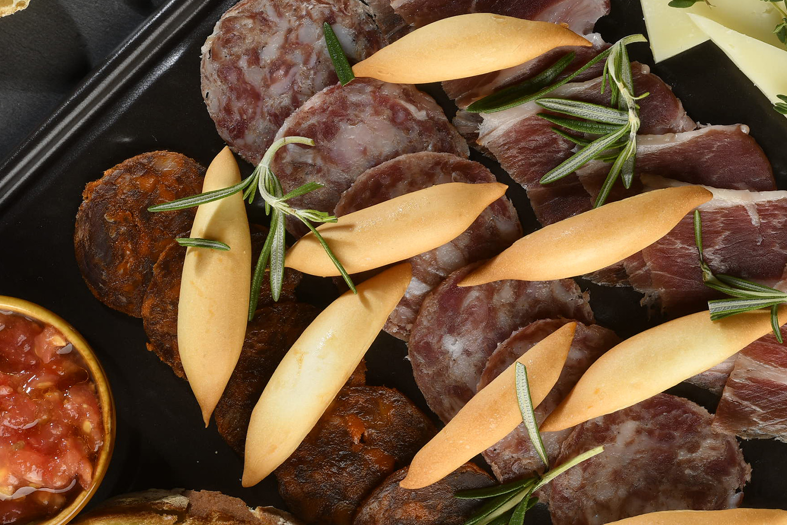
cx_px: 511
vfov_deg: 9.7
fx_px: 3104
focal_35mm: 142
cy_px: 337
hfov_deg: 14.4
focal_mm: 60
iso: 100
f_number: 11
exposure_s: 1/200
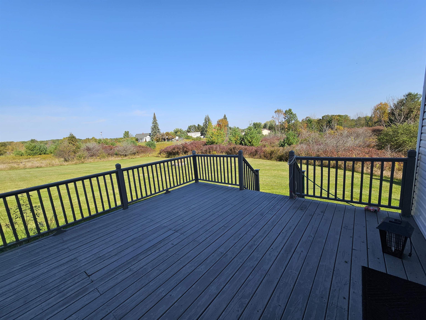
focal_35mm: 13
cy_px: 160
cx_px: 213
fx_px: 160
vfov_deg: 89.9
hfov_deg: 106.2
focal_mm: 2.2
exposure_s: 1/1429
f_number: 2.2
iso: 50
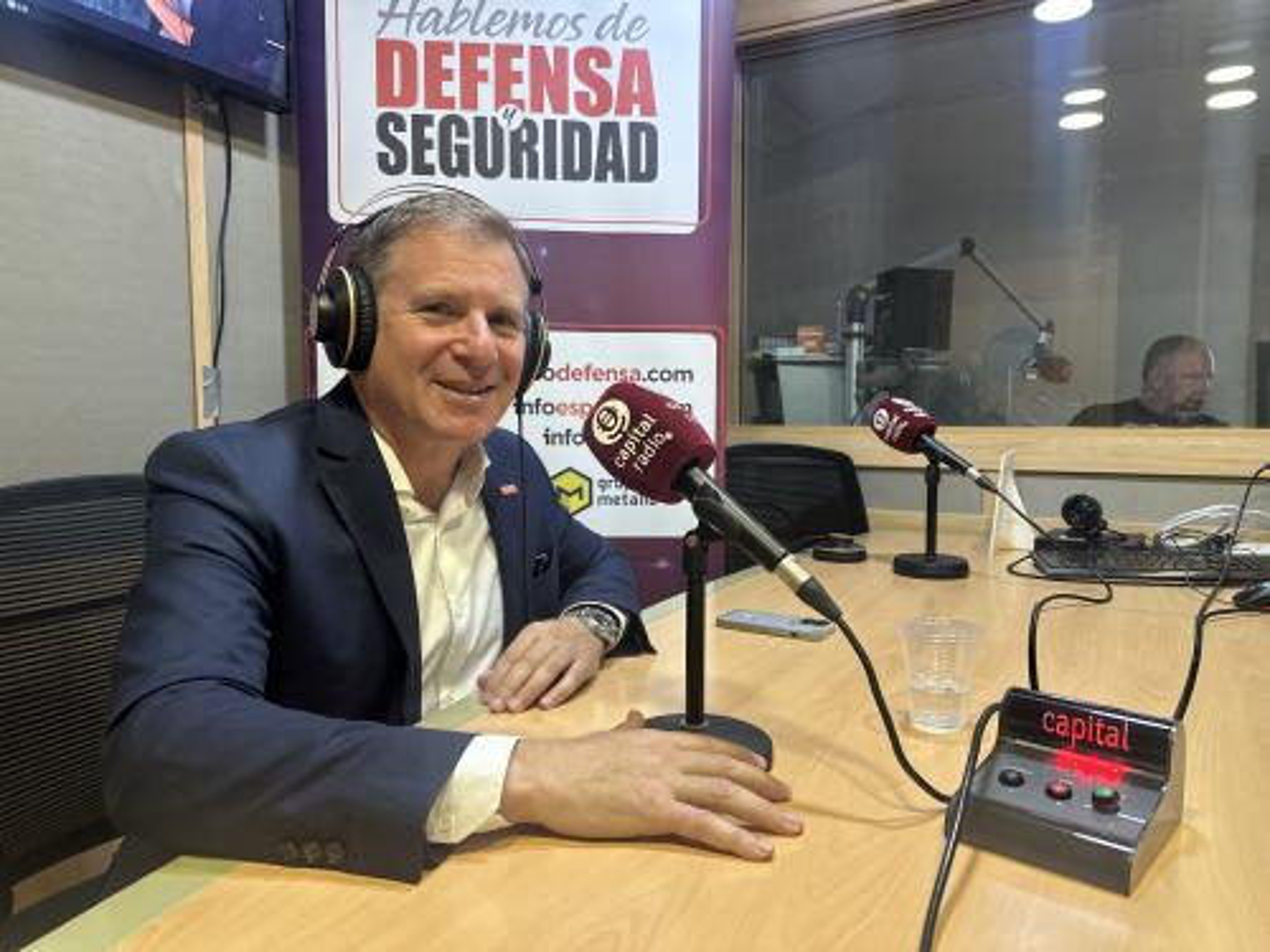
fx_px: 881
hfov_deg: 71.6
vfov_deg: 56.8
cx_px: 635
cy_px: 476
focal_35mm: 24
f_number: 1.78
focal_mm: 6.86
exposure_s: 1/50
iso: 250
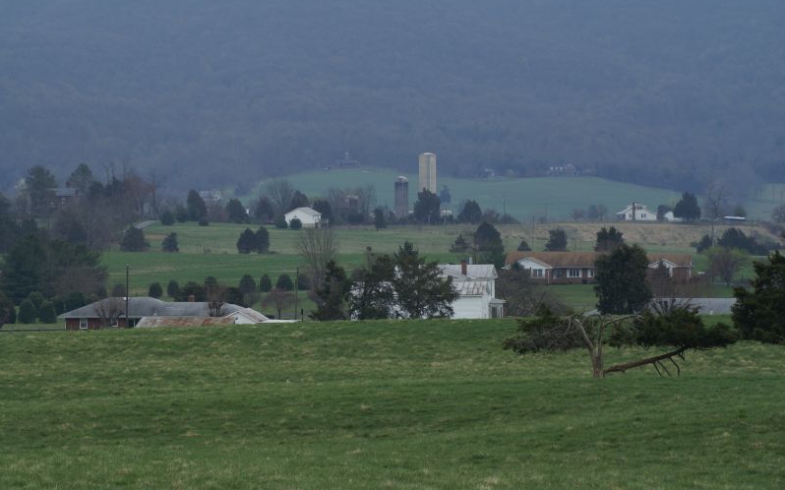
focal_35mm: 215
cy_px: 257
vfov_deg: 6.1
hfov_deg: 9.8
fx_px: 4598
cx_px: 392
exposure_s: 1/250
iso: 100
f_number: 7.1
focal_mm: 140
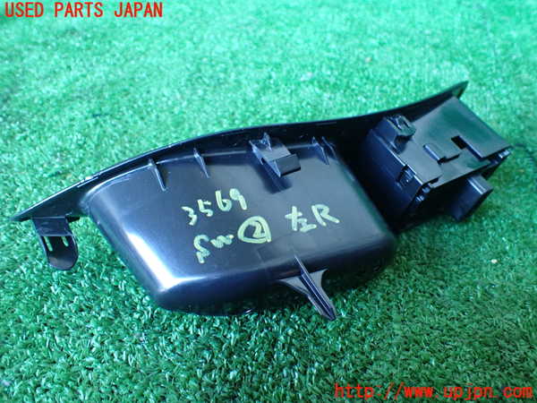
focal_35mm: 30
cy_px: 202
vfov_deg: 46.8
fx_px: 465
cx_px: 268
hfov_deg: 60.0
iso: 800
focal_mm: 5.4
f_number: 2.3
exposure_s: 1/40
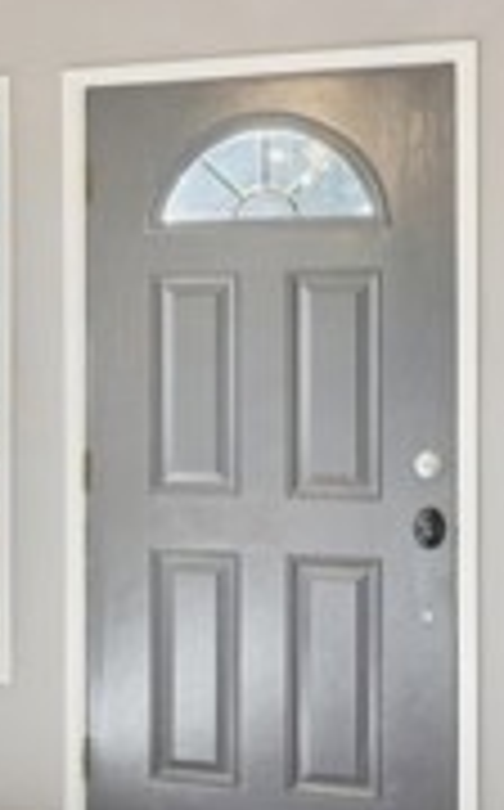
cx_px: -36
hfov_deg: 21.3
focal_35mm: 58
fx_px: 1279
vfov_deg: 35.1
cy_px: 351
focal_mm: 16
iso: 400
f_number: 8
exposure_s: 1/15
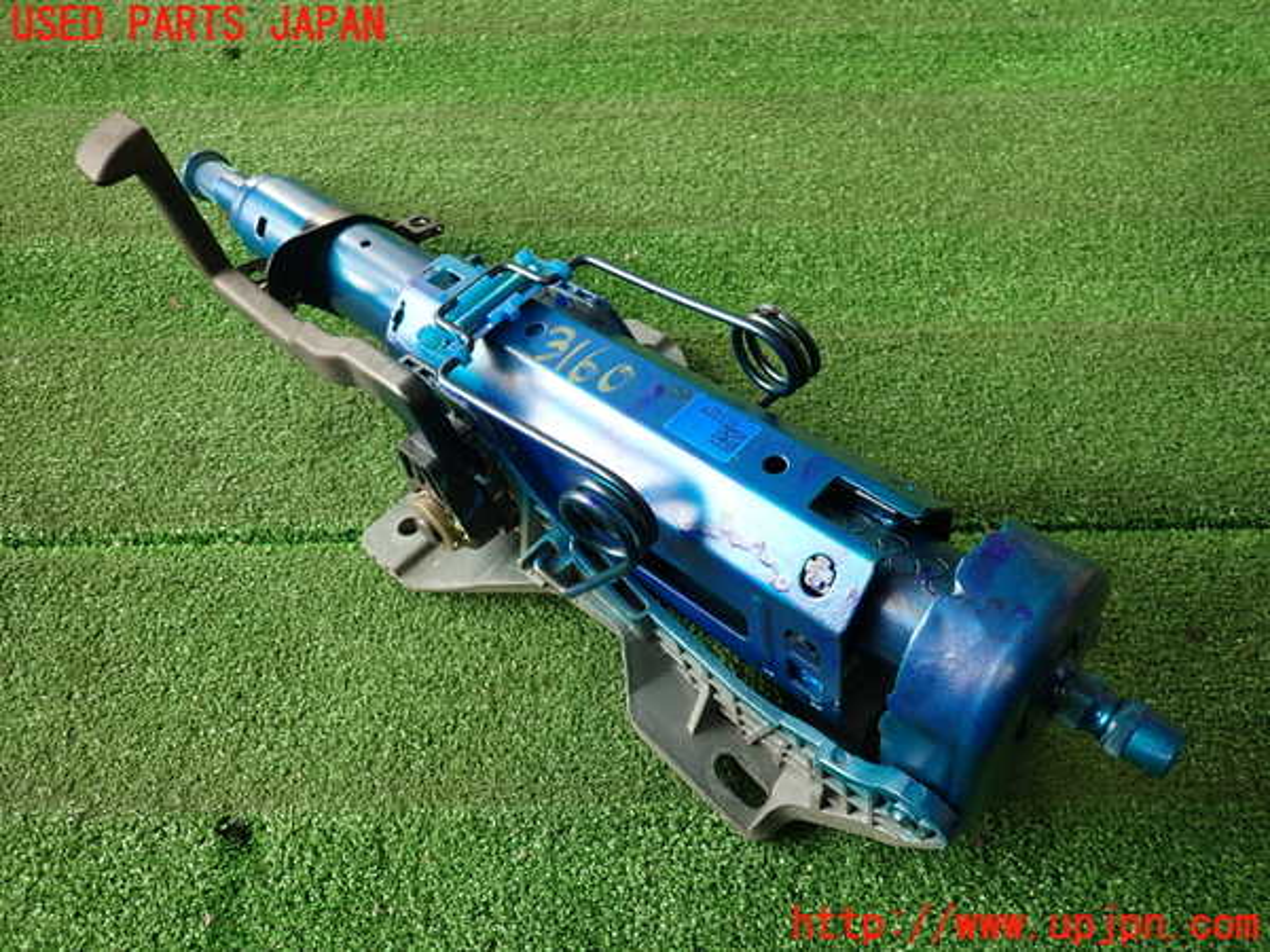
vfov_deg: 54.9
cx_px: 635
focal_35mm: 25
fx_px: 917
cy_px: 476
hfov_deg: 69.4
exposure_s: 1/60
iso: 200
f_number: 2
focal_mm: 4.5
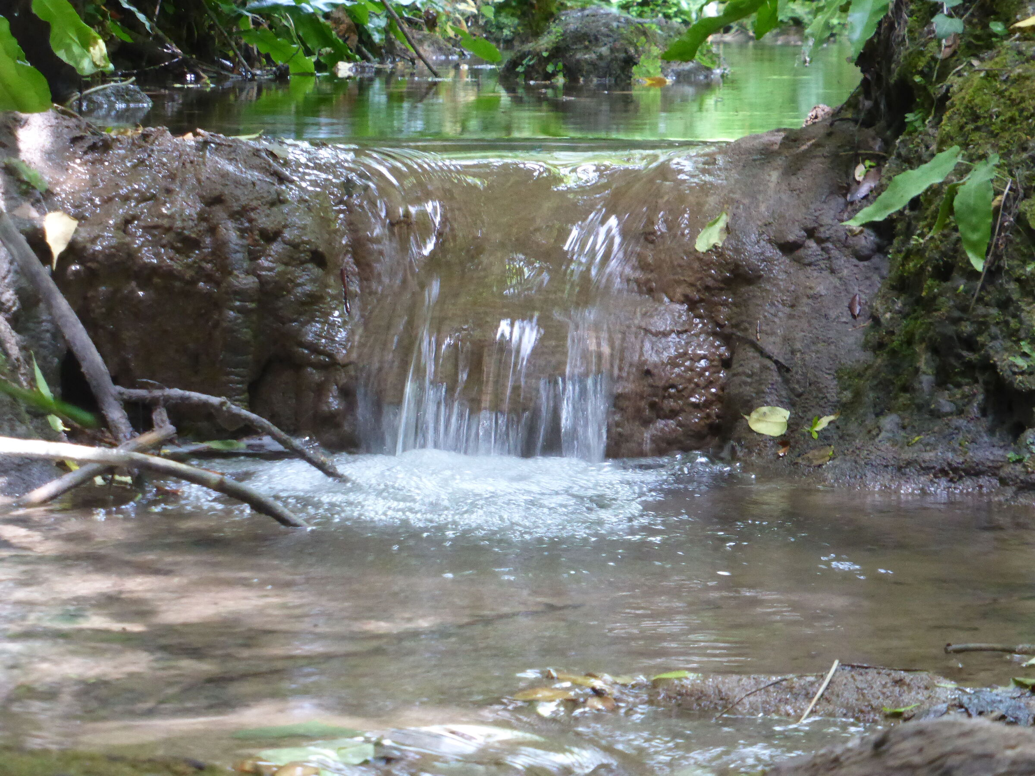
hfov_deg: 12.3
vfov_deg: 9.3
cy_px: 388
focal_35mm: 160
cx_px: 518
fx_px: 4784
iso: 800
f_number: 5.4
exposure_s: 1/40
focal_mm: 25.9
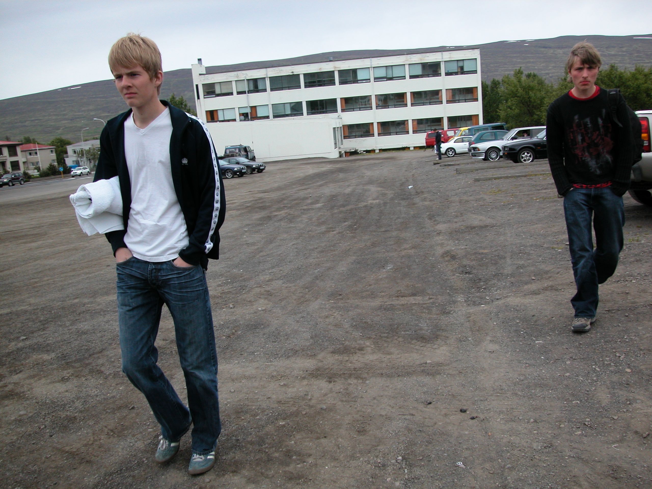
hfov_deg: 63.4
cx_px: 326
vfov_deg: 49.7
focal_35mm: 28
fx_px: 527
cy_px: 244
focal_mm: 7.1
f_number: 5
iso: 100
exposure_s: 1/255
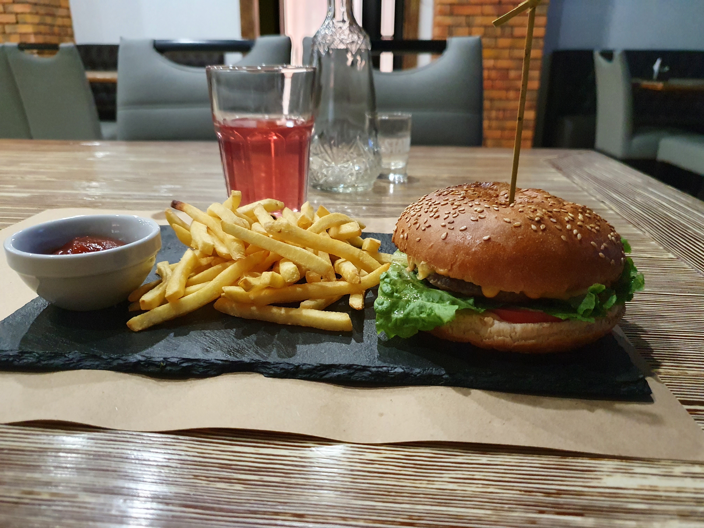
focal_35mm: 26
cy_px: 264
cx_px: 352
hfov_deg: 67.3
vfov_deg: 53.1
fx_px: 529
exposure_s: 1/50
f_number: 1.5
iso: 800
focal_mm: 4.32
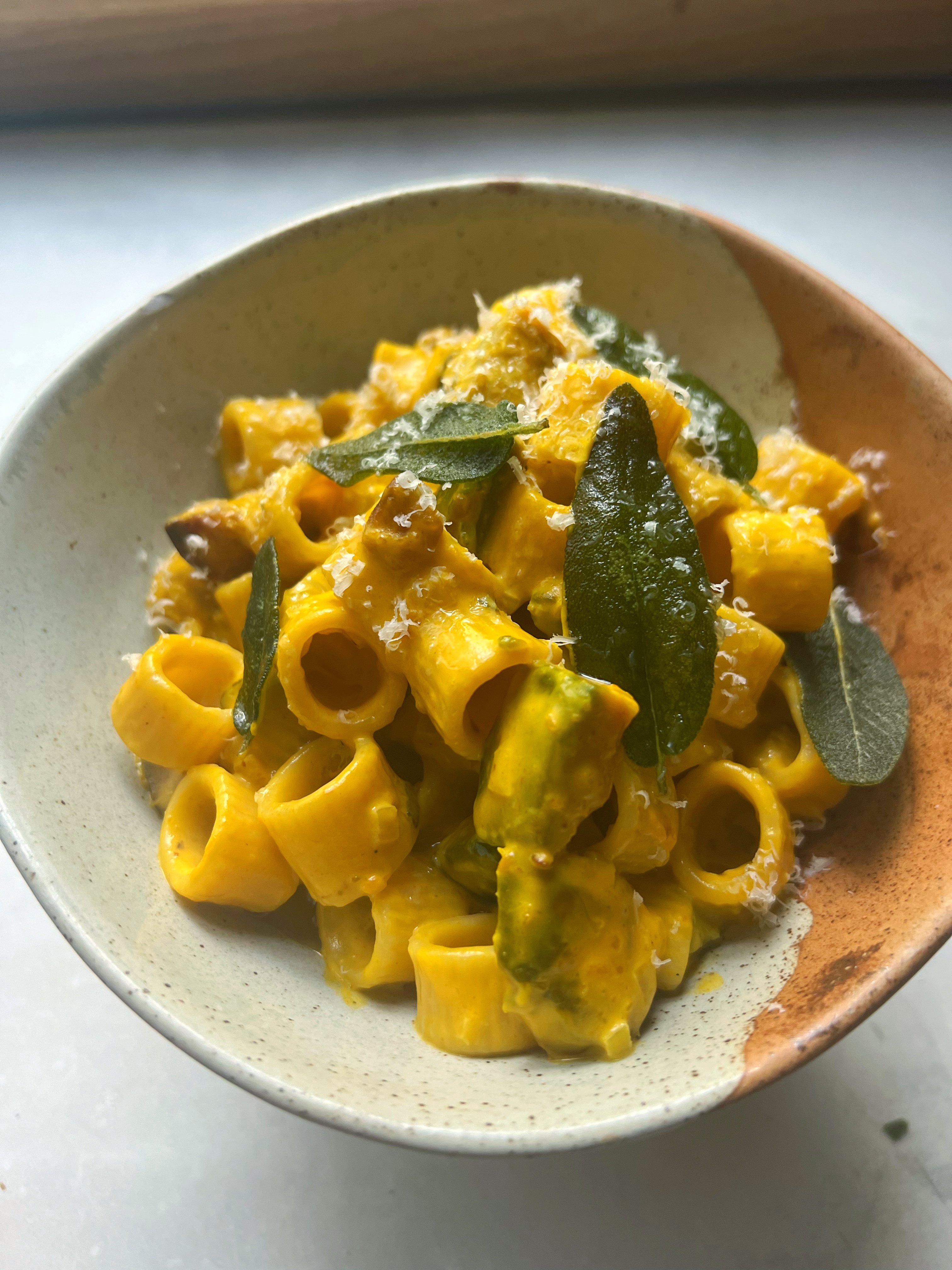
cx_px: 476
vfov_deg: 67.3
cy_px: 635
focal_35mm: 26
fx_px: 953
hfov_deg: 53.1
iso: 125
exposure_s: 1/121
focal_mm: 5.7
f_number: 1.5
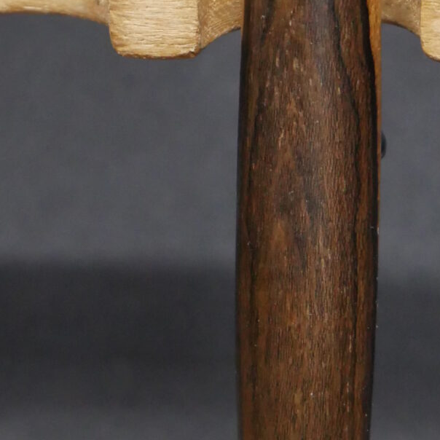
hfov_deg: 11.6
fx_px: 2157
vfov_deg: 11.6
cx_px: 327
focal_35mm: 150
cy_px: 138
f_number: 5
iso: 1600
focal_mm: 20
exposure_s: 1/60
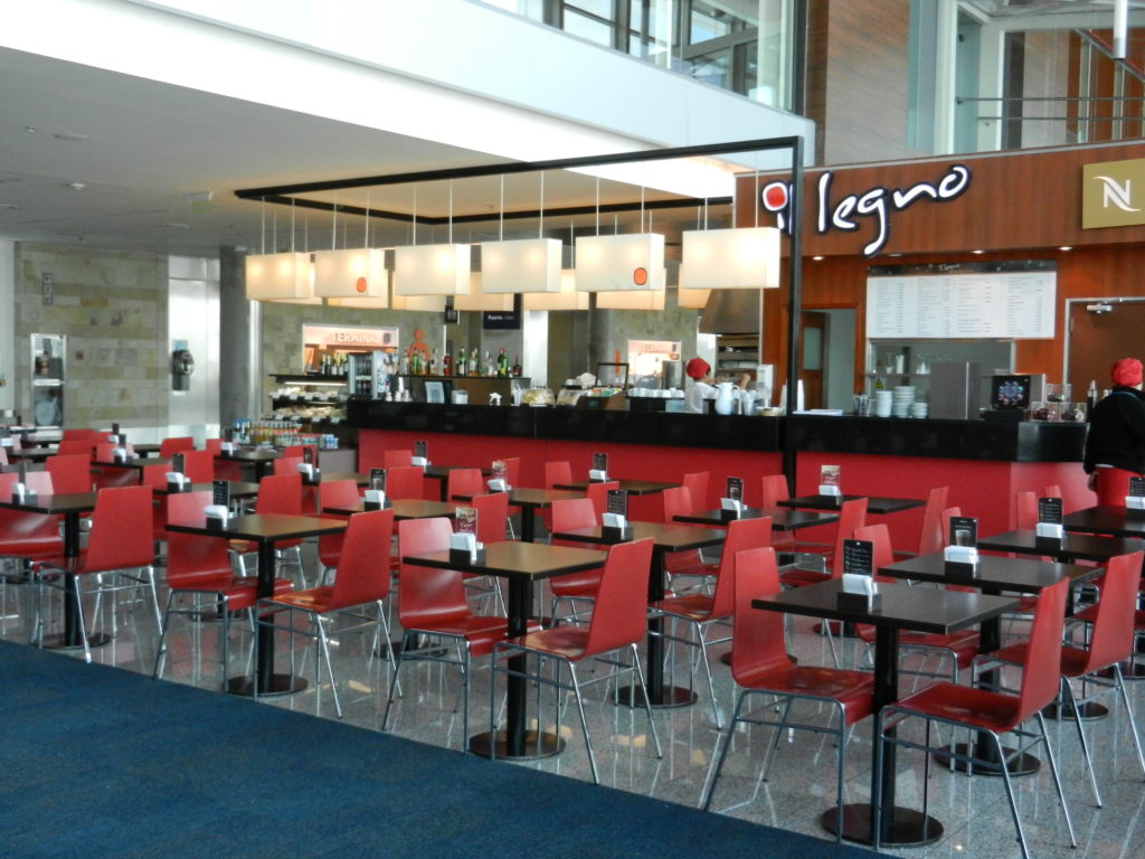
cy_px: 430
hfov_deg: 49.0
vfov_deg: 37.7
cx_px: 572
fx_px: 1257
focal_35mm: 38
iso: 640
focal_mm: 6.9
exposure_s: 1/160
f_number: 4
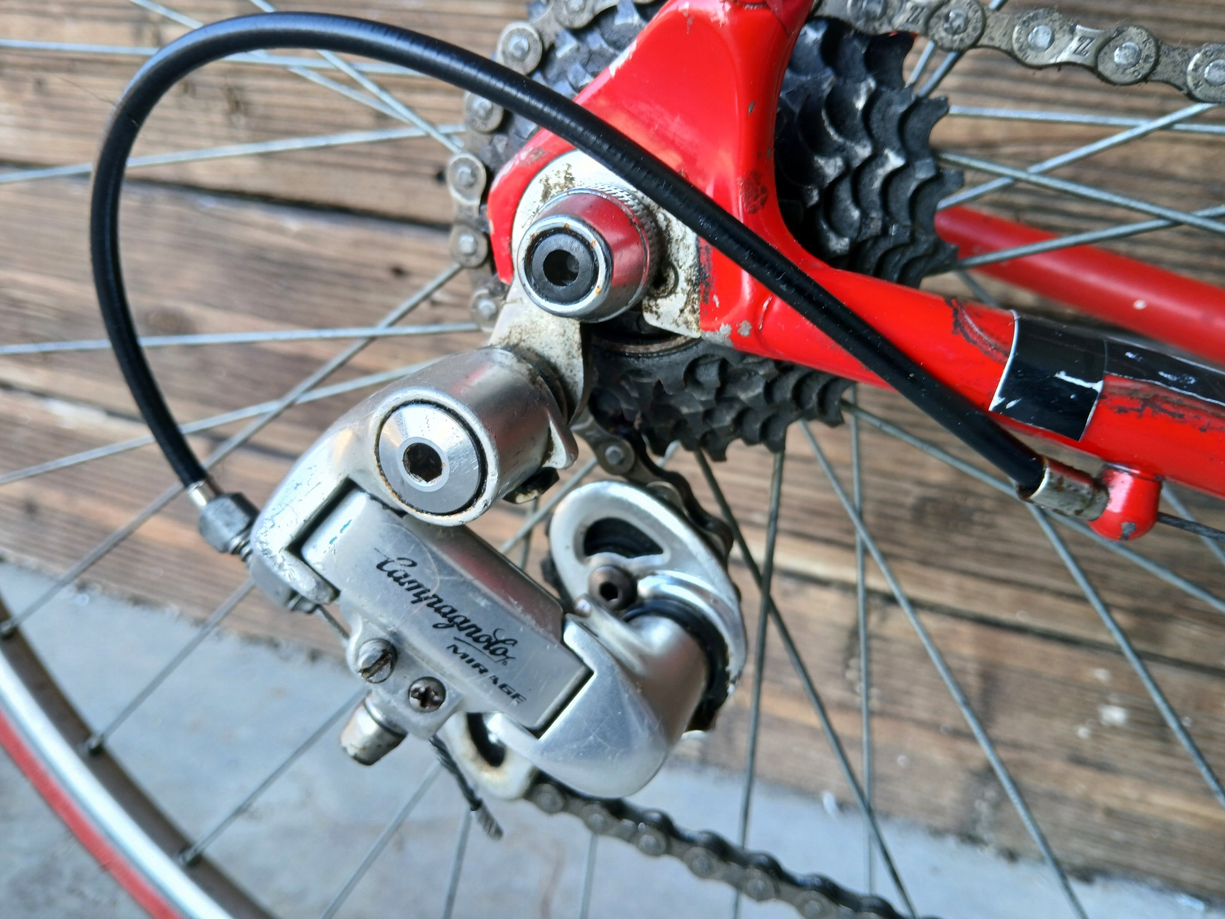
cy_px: 460
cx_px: 612
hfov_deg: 67.3
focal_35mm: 26
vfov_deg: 53.1
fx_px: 920
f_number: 1.8
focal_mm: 3.98
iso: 20
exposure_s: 1/50.3
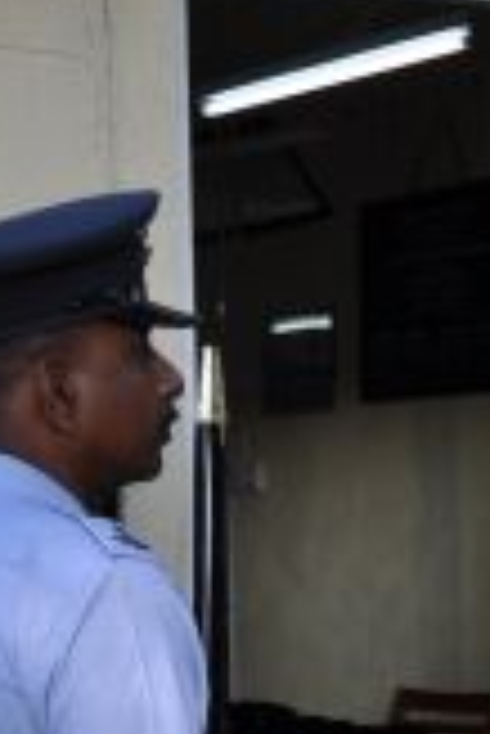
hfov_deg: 9.7
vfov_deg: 15.3
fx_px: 2689
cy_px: 693
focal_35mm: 132
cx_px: 962
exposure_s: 1/125
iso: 200
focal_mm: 24
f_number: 5.6
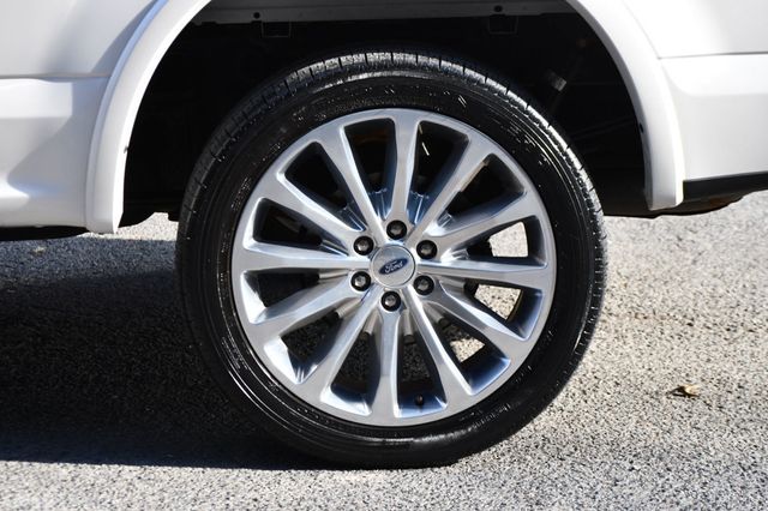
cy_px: 256
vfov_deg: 11.1
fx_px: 2623
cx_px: 384
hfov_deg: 16.7
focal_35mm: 123
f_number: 5.6
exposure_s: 1/250
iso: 280
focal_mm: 82
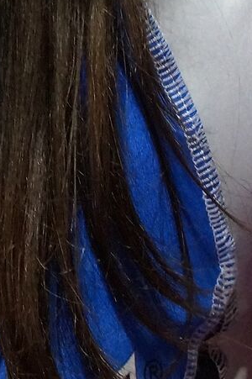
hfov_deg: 2.4
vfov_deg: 3.7
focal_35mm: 559
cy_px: -280
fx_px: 5878
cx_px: -251
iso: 1600
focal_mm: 70
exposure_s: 1/160
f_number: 4
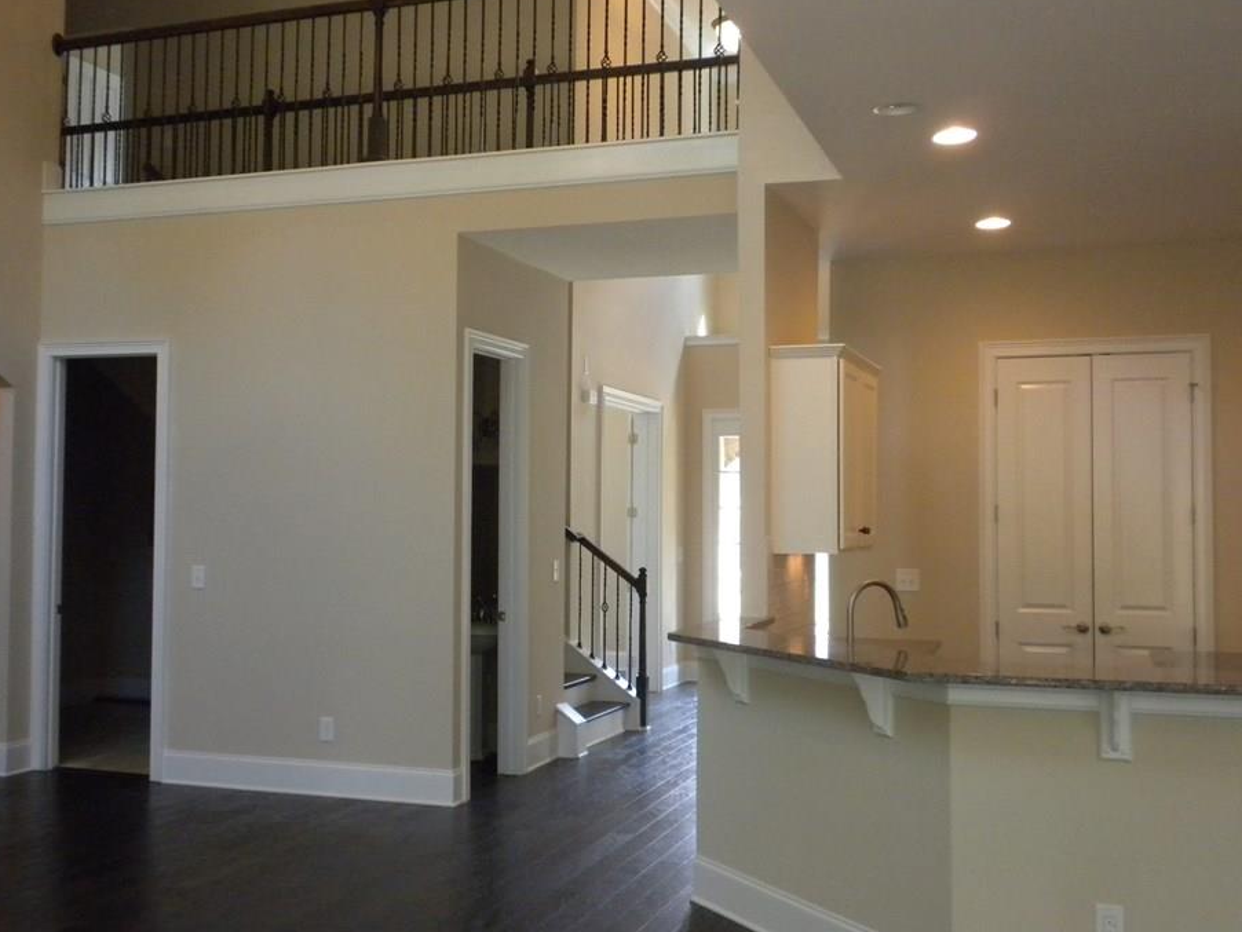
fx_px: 1507
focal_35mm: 42
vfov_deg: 34.4
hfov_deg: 44.8
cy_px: 469
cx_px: 603
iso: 400
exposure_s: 1/62.6
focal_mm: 6.6
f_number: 3.5
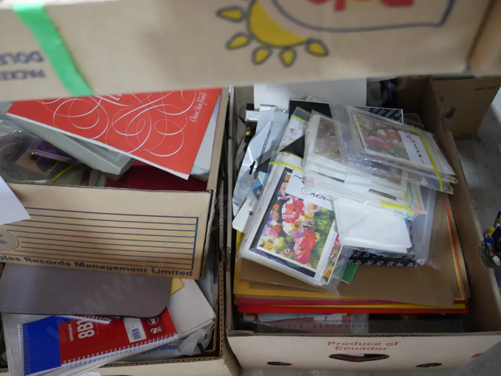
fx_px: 463
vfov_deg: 44.2
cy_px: 188
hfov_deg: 56.8
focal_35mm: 32
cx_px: 250
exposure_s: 1/60
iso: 1250
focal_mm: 16
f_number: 3.6
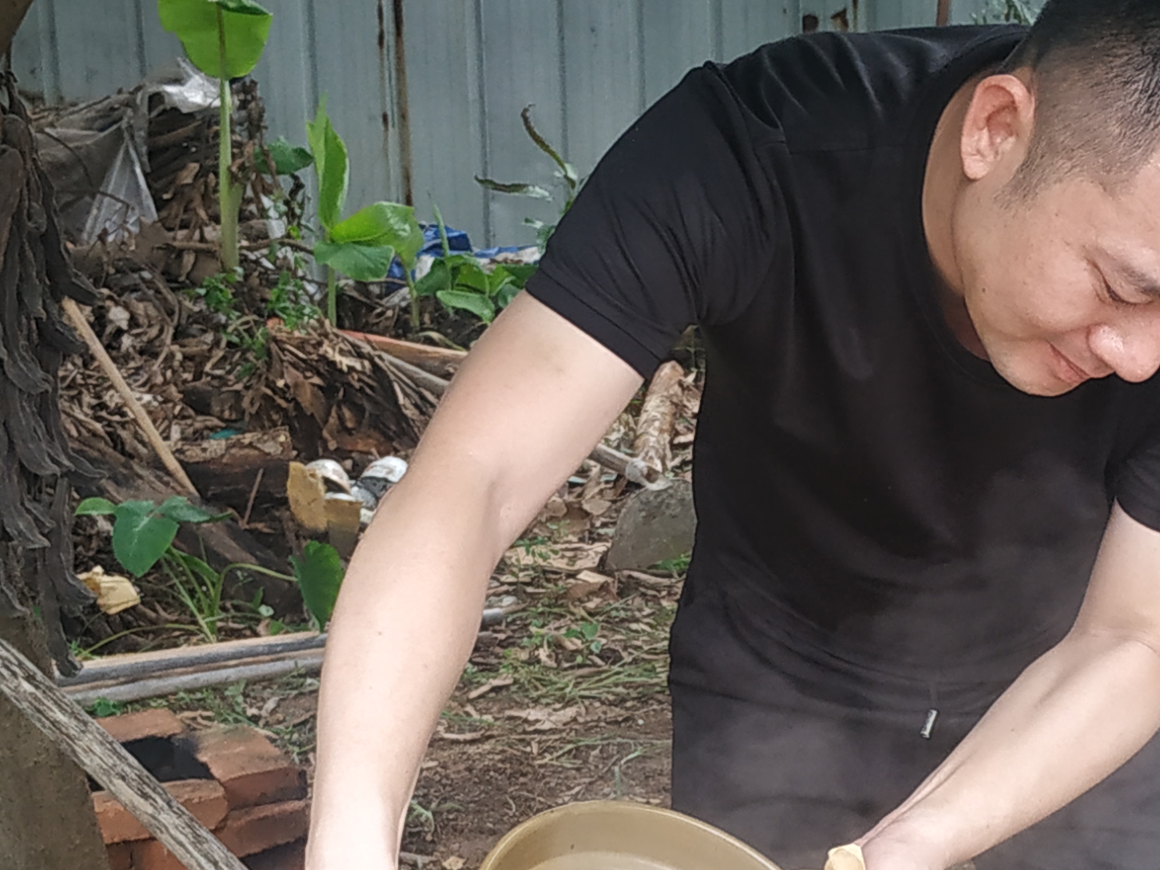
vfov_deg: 27.3
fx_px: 1743
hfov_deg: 36.4
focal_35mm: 52
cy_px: 729
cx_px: 789
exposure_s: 1/112
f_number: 1.9
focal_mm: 3.94
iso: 100
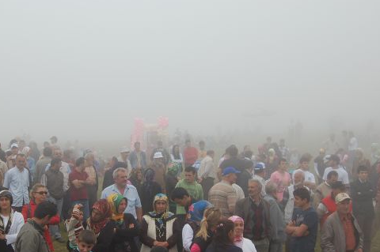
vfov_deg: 22.6
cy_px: 139
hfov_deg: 33.2
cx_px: 131
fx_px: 633
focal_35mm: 60
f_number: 8
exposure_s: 1/250
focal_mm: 30
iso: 200
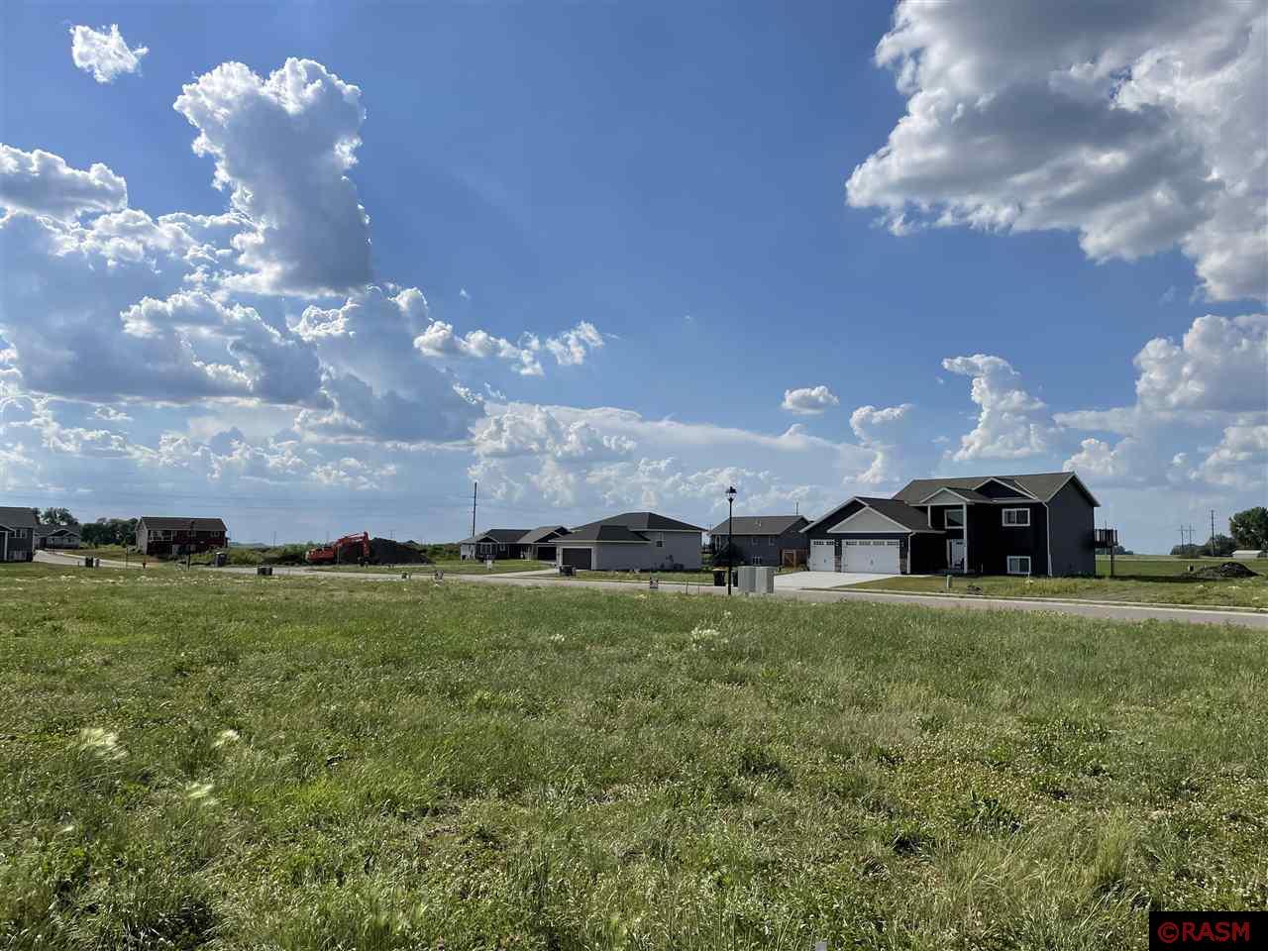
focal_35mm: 26
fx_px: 952
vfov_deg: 53.1
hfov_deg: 67.3
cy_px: 476
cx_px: 634
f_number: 1.6
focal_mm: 4.2
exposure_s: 1/9091
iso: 32
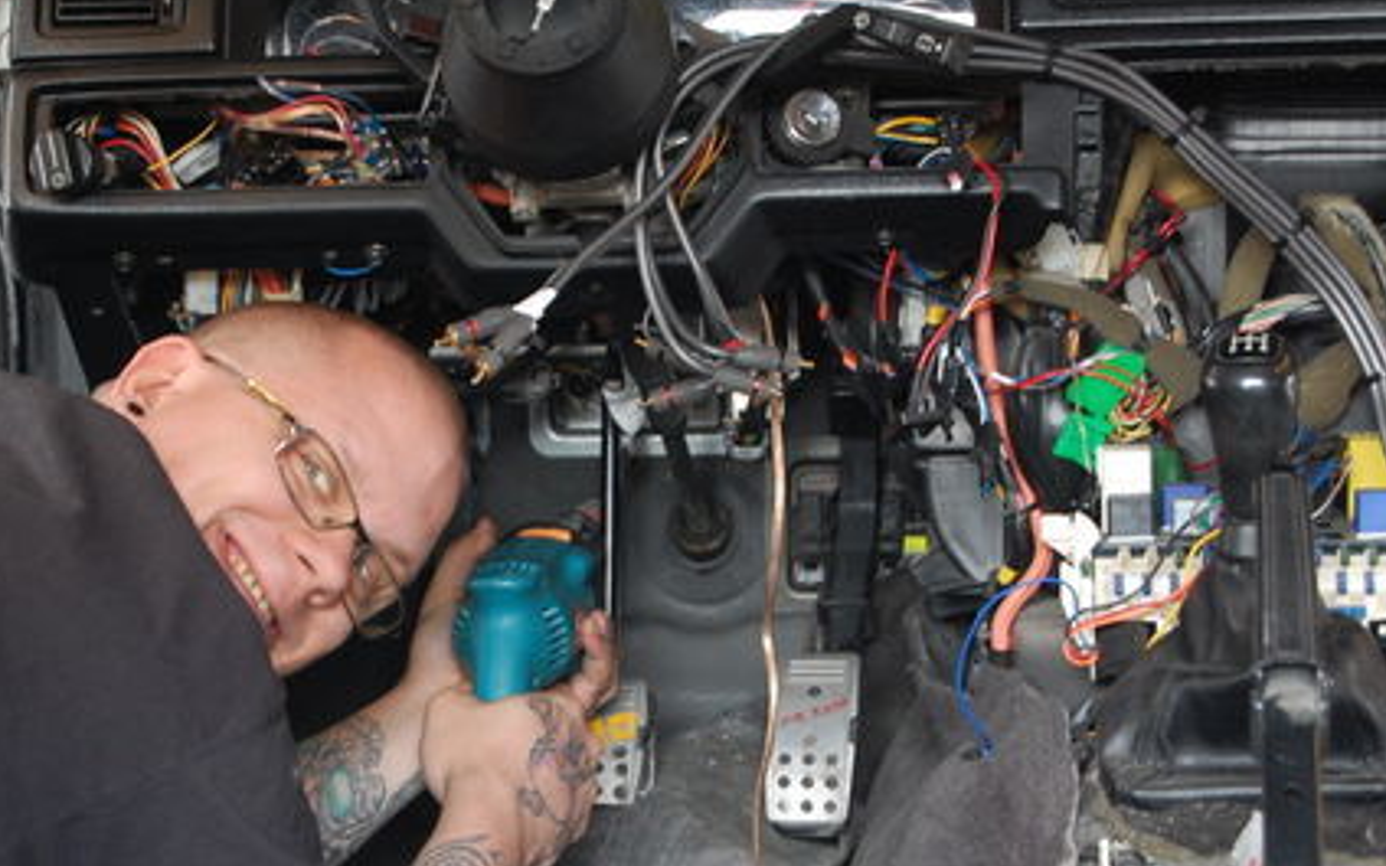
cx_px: 503
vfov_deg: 10.3
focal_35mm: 127
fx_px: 4788
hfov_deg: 16.4
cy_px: 595
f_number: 5.6
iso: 800
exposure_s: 1/15
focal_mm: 55
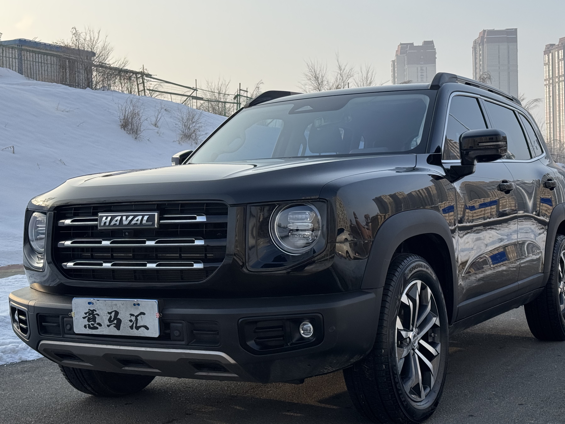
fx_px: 881
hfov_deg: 35.5
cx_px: 297
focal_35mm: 54
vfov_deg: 27.0
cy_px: 191
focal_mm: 6.76
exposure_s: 1/2833
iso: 64
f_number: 1.78
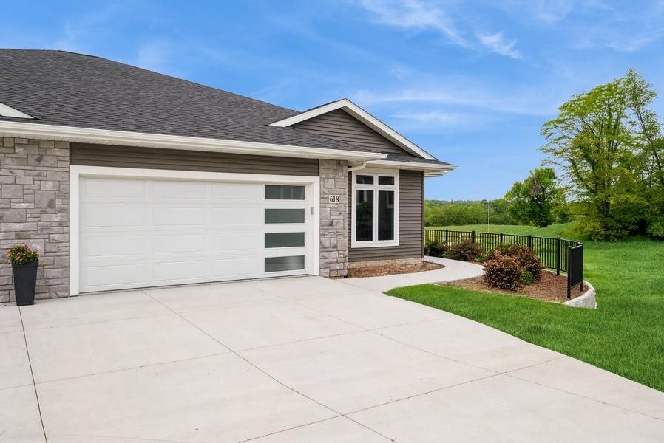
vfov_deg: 50.5
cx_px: 332
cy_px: 222
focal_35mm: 26
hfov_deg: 70.4
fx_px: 471
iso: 200
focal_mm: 25.5
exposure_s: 1/160
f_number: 8
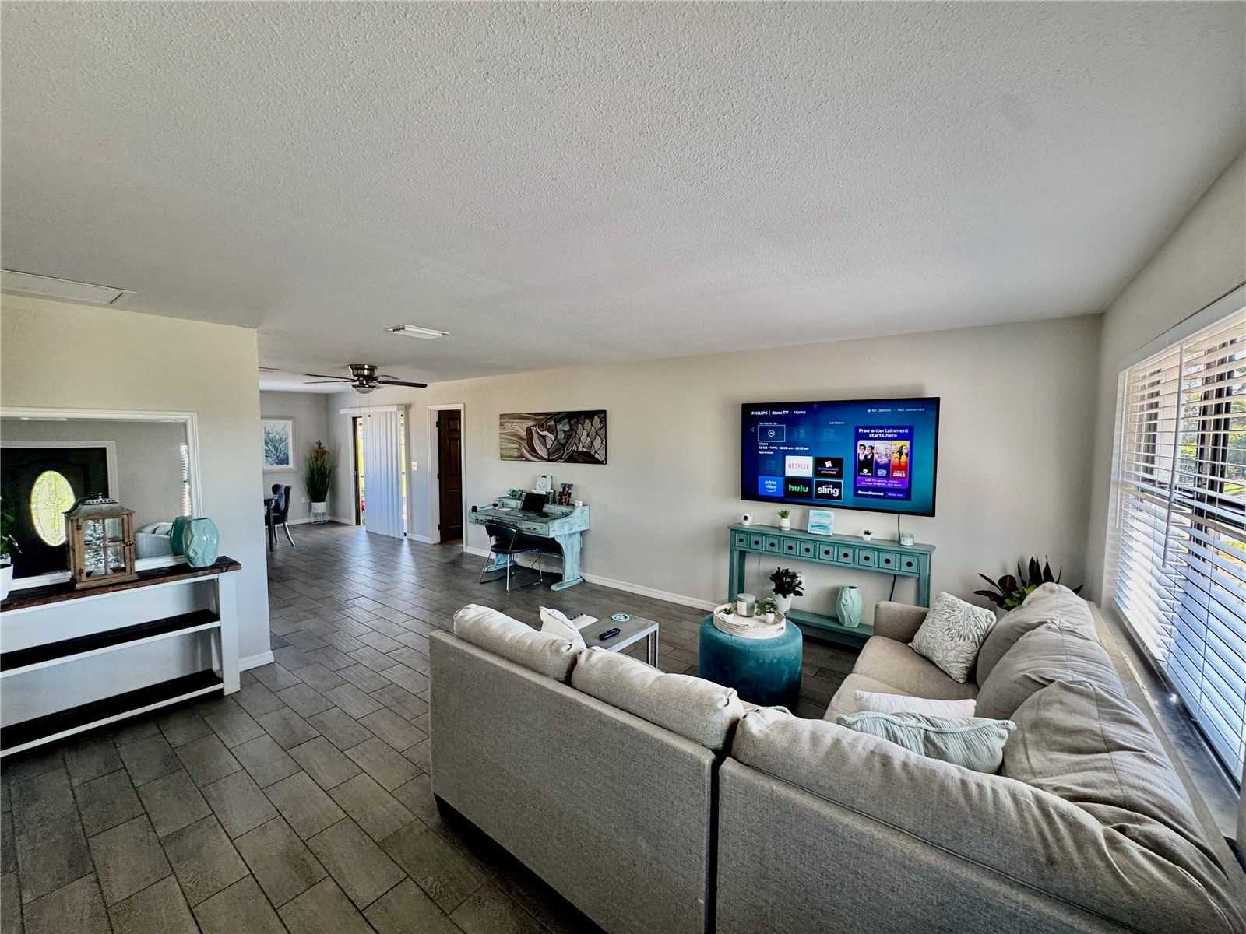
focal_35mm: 14
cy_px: 467
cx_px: 623
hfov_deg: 102.1
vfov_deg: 85.7
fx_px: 504
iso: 200
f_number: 2.2
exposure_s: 1/120
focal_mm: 2.22
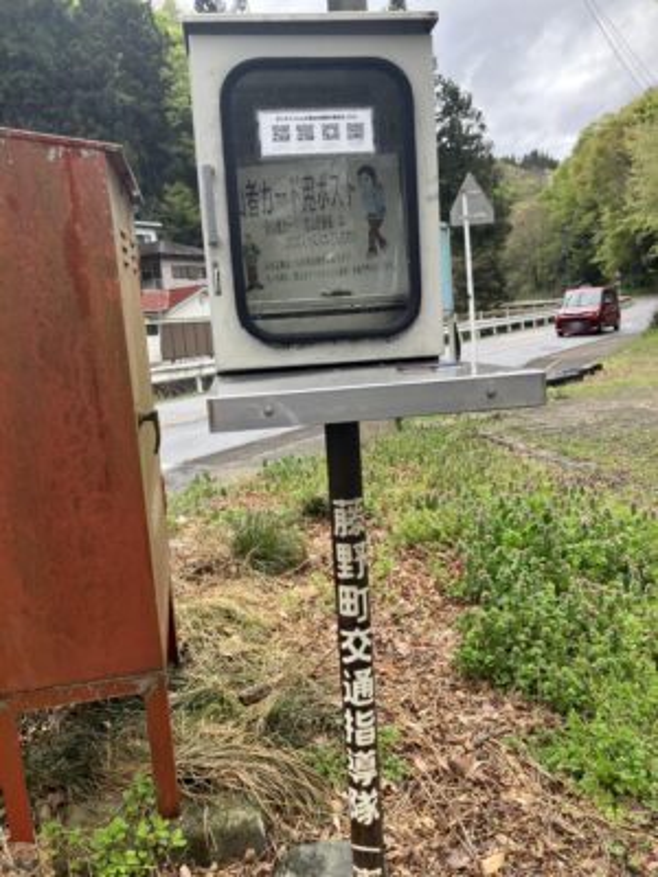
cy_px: 438
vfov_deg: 63.4
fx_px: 710
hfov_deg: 49.7
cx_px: 329
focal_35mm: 28
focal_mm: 3.99
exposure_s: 1/349
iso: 32
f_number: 1.8
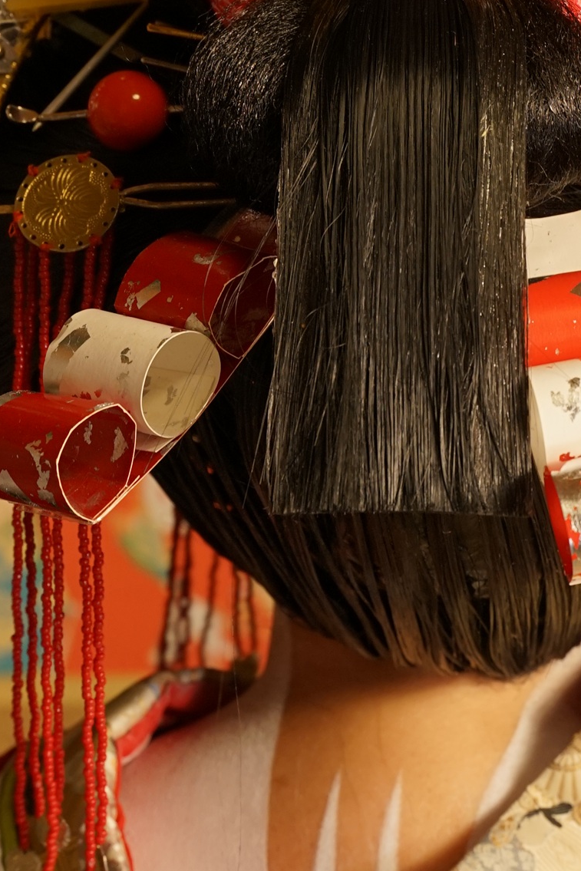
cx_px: 376
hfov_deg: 12.3
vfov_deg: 18.3
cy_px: 216
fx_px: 2686
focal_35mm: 111
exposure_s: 1/80
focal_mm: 42
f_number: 5.6
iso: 500
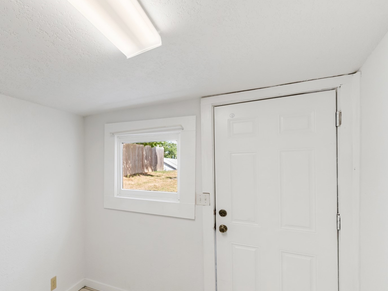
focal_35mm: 21
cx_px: 102
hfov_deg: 74.3
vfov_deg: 63.5
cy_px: 165
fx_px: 234
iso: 400
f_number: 2.8
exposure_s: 1/250
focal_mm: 14.6
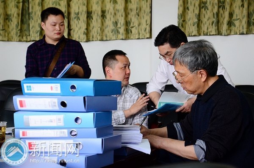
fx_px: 549
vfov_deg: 17.4
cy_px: 84
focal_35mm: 78
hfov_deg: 26.0
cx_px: 127
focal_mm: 52
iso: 1600
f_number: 5.6
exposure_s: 1/200
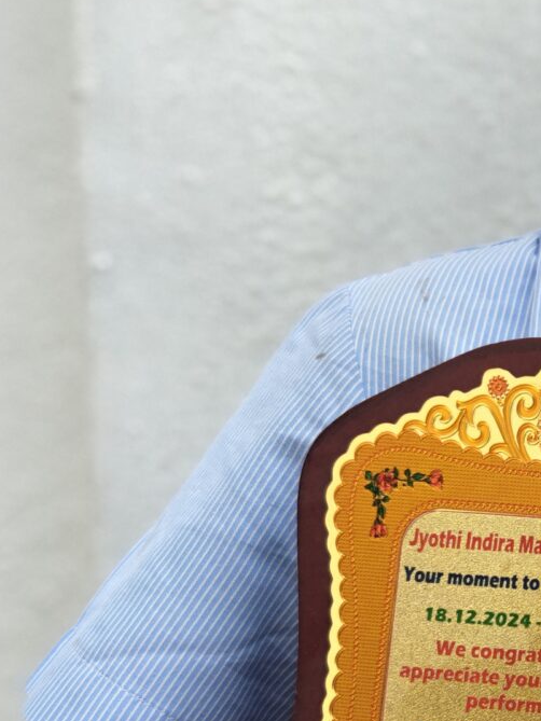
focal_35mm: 88
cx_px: 819
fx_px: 1833
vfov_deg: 22.2
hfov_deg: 15.5
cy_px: 469
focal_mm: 6.06
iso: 50
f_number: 2.8
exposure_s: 1/248
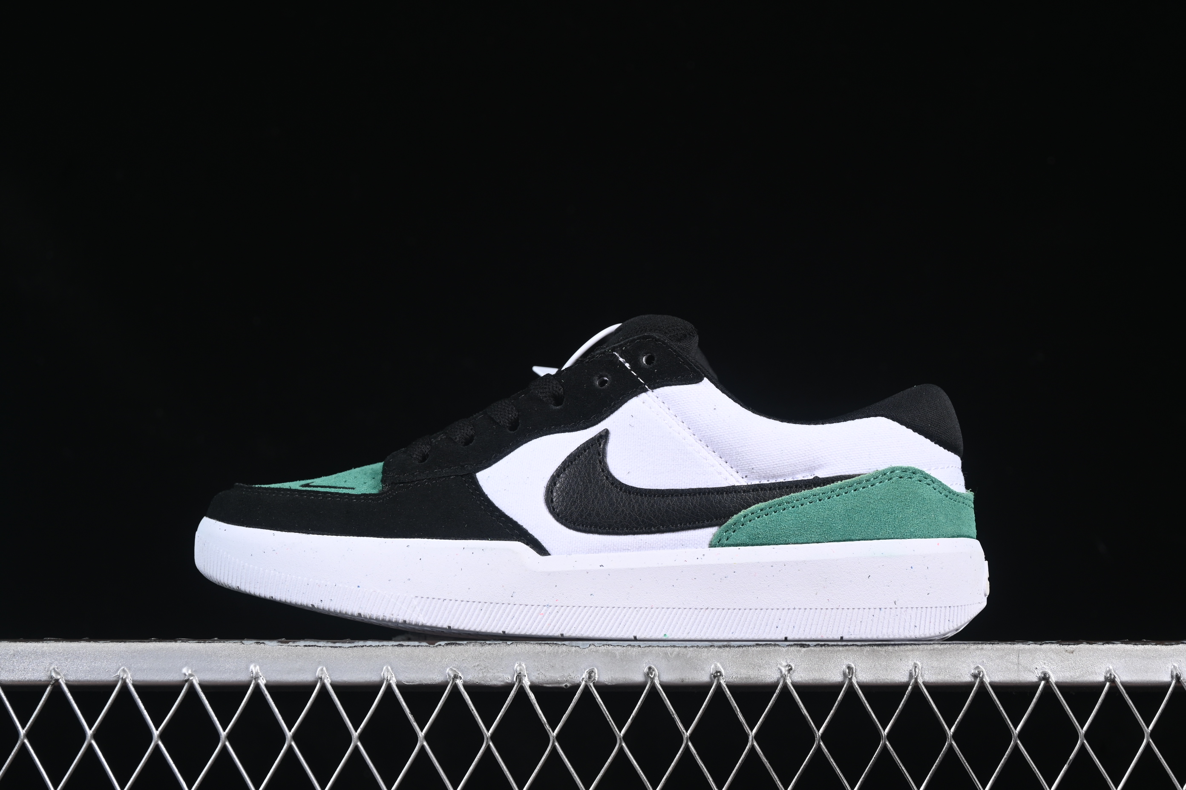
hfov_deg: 27.0
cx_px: 593
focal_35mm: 75
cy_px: 395
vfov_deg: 18.2
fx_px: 2471
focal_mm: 50
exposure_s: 1/80
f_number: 7.1
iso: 160
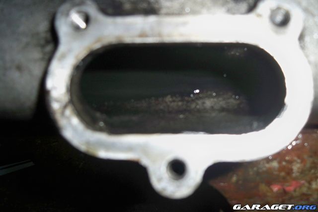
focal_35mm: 37
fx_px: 327
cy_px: 106
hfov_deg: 51.9
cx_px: 159
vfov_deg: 36.0
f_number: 3.1
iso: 200
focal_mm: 7.9
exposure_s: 1/30
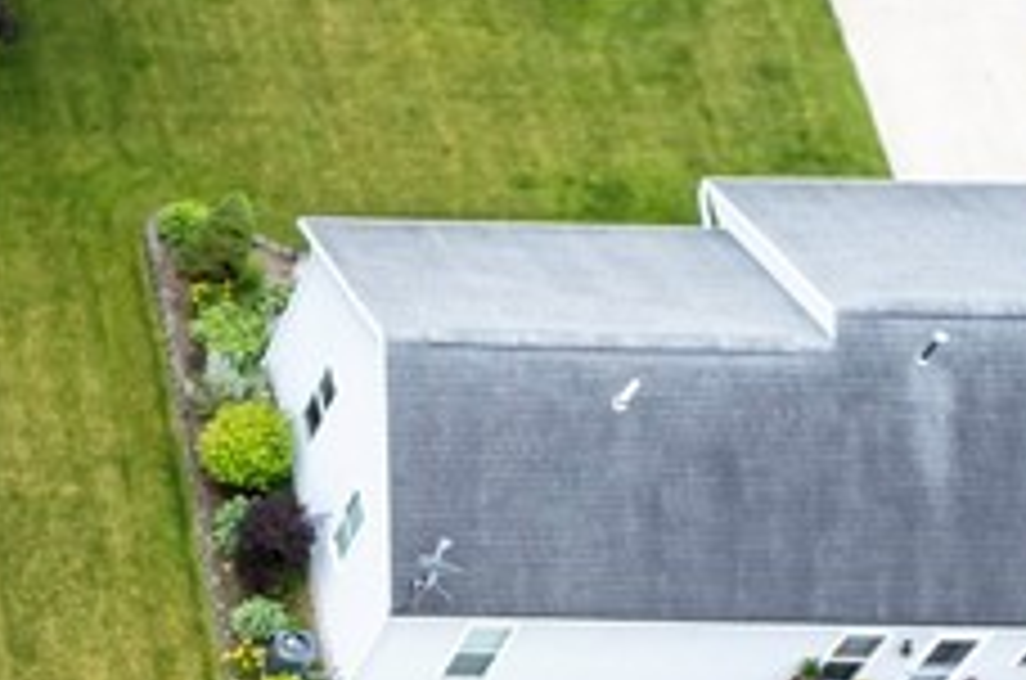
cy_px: 1250
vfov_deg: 11.9
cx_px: -927
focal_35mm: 105
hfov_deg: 15.9
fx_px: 2986
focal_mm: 8.38
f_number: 2.8
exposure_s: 1/320
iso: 100
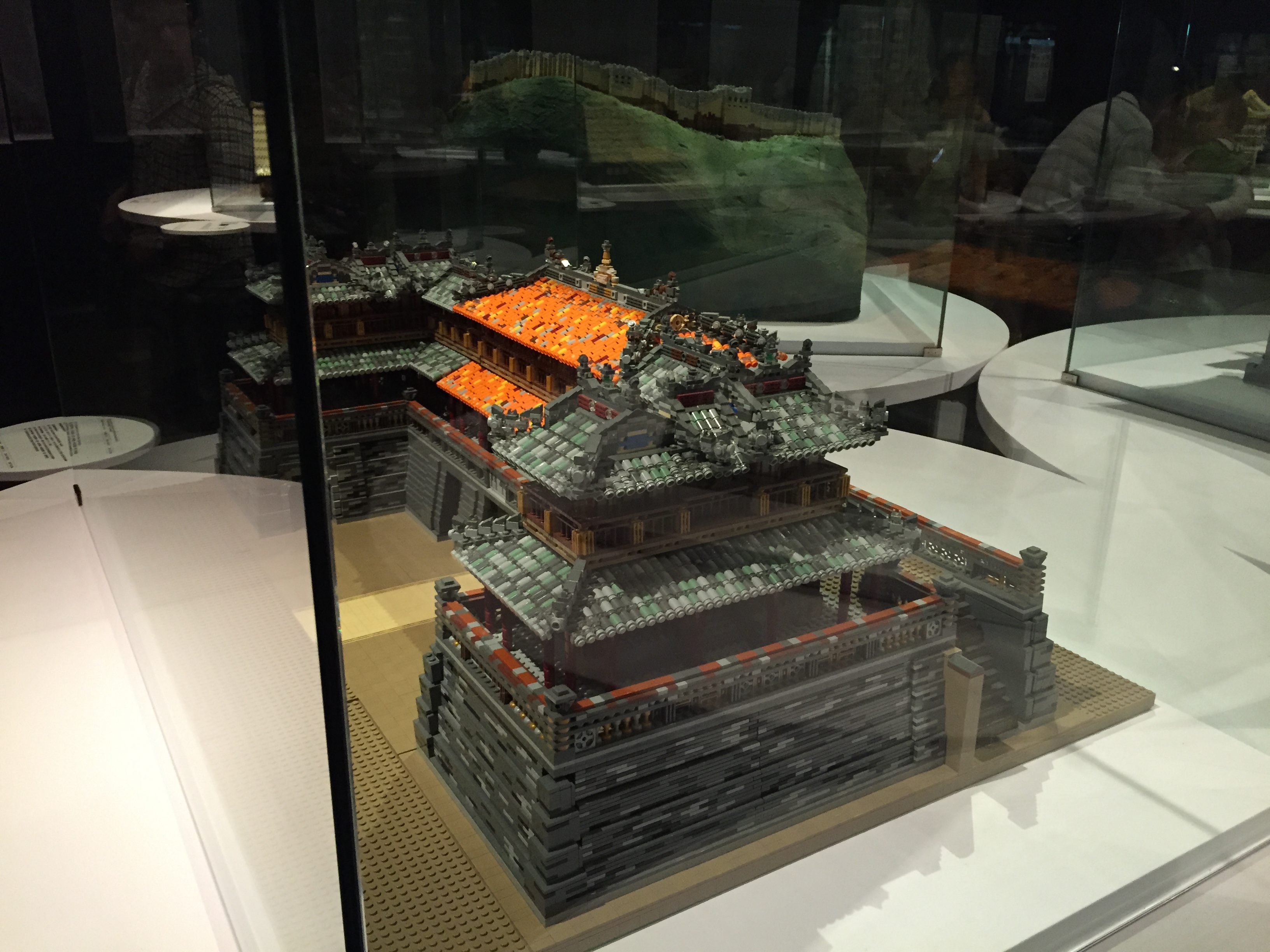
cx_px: 635
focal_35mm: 29
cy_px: 476
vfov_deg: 48.2
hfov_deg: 61.7
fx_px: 1064
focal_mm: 4.15
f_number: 2.2
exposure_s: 1/30
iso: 200
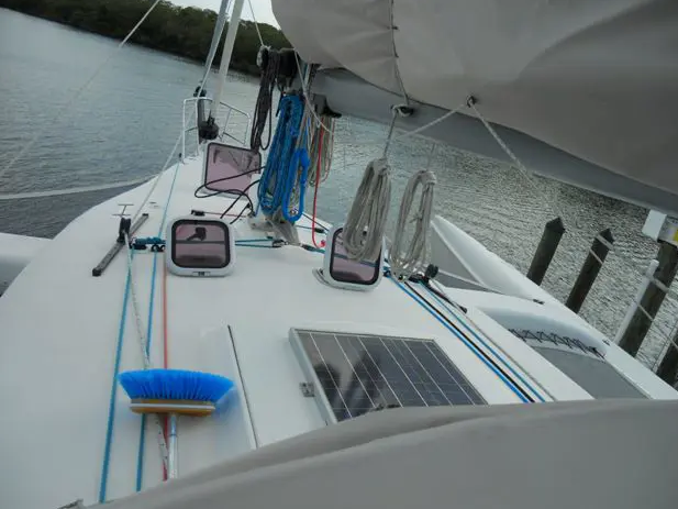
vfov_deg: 49.8
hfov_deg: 63.4
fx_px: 549
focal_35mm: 28
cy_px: 258
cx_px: 334
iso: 80
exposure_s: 1/1000
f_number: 3.2
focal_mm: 4.9
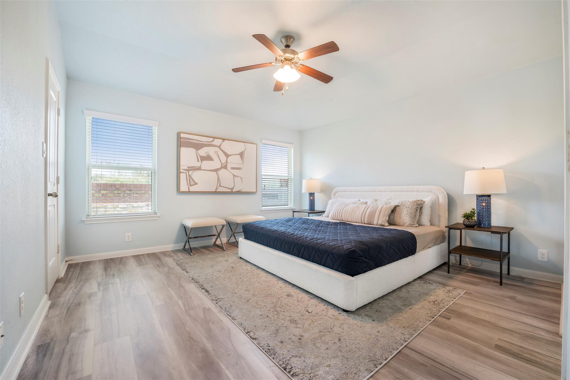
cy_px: 190
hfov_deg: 104.3
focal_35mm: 14
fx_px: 222
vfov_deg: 81.2
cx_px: 285
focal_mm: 14
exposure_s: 1/5
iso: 250
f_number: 11
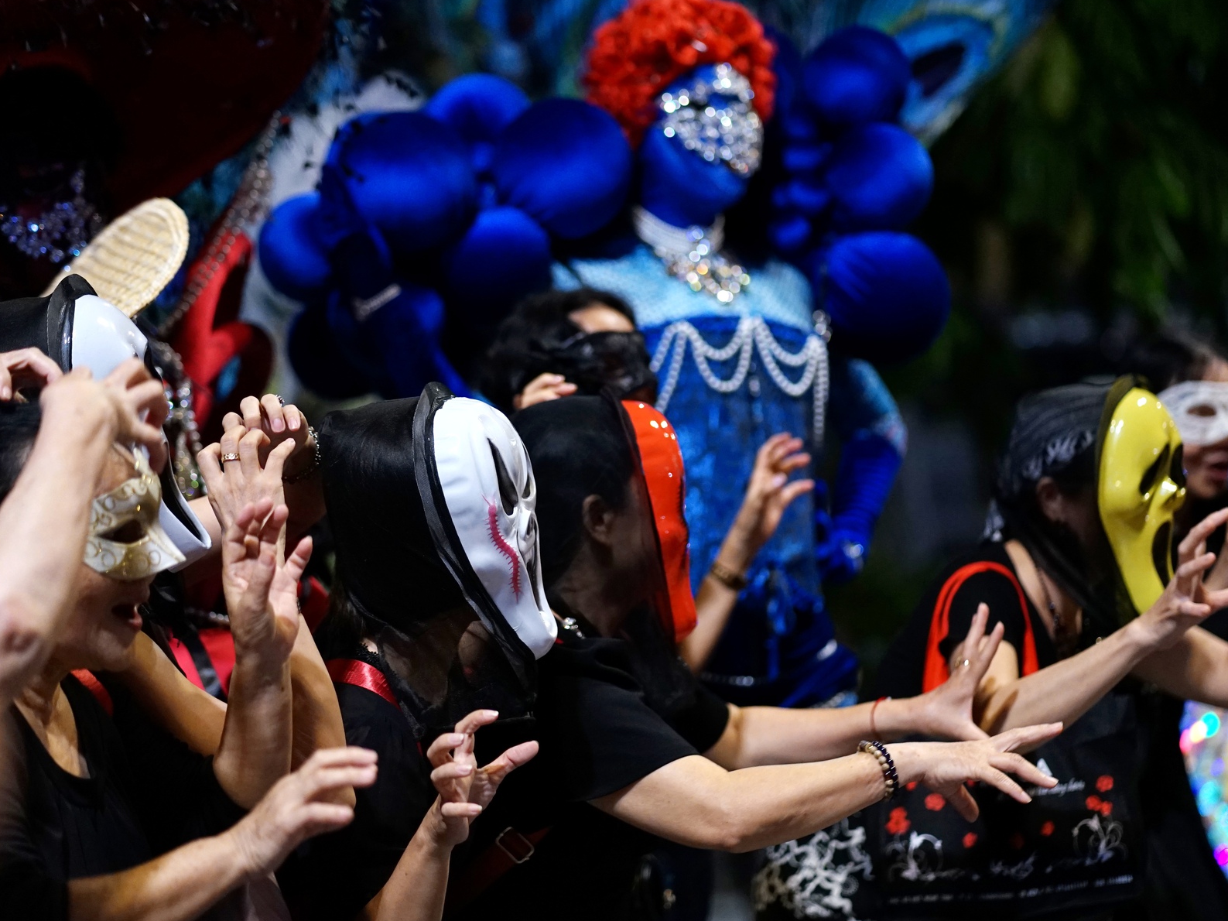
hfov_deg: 19.1
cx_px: 657
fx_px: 3654
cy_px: 467
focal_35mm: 103
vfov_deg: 14.4
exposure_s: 1/250
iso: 1600
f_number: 1.8
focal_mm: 85
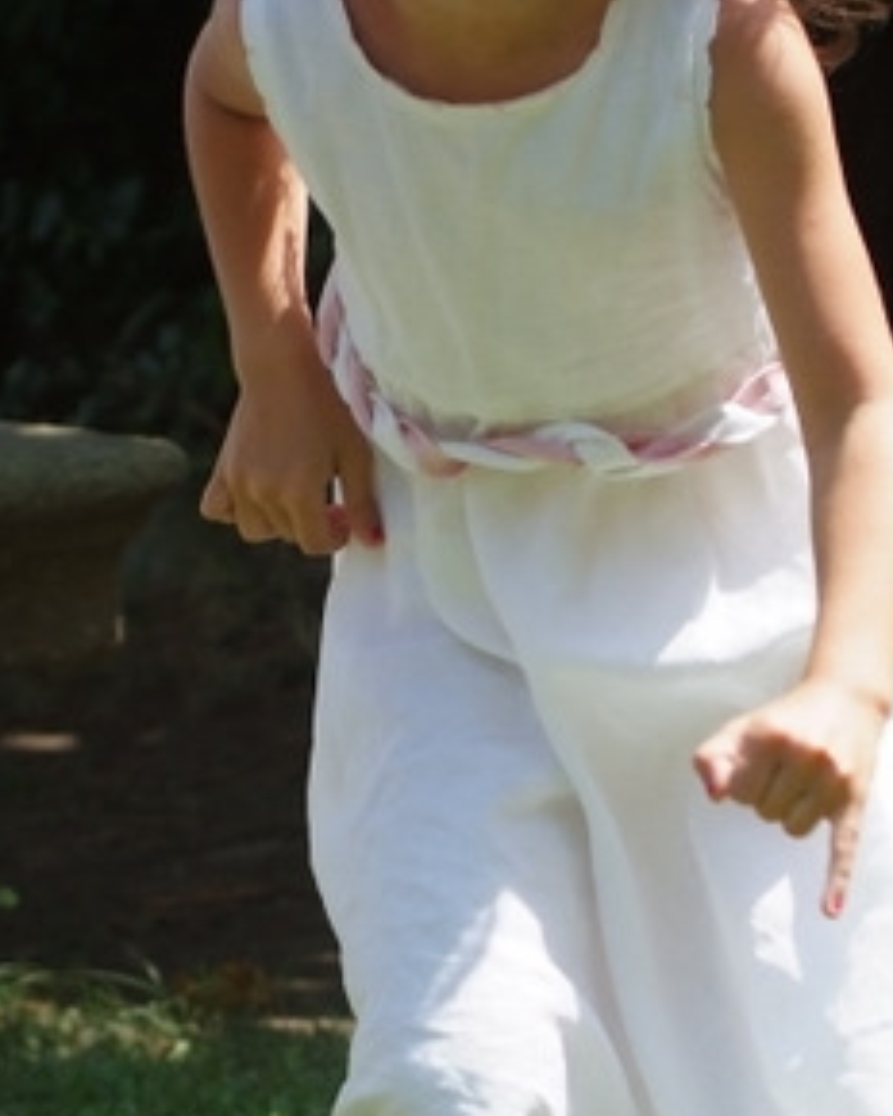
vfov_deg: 10.3
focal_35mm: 188
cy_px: 577
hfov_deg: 8.2
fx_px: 6211
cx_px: 631
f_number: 4
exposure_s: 1/1140
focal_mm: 55
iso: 500
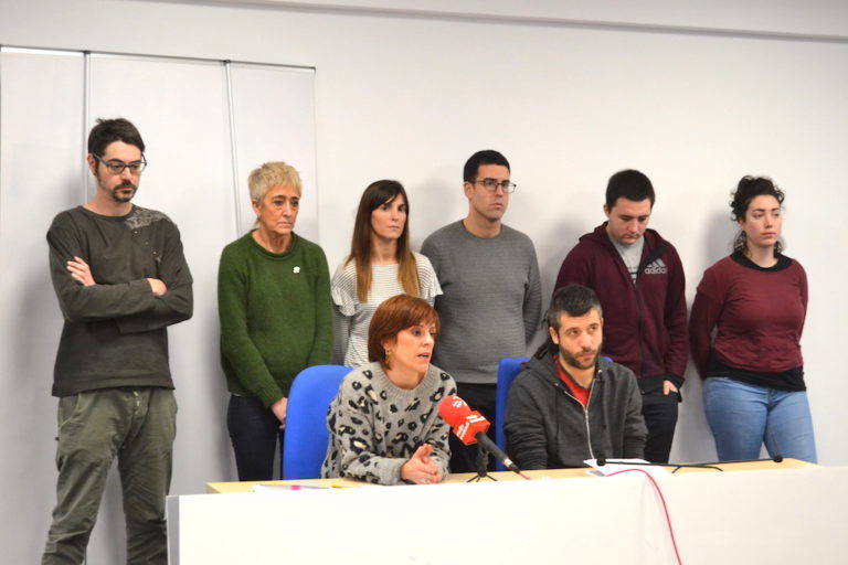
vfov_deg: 19.7
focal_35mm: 69
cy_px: 282
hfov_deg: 29.2
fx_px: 1625
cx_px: 424
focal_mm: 46
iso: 2000
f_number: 5.3
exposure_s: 1/60
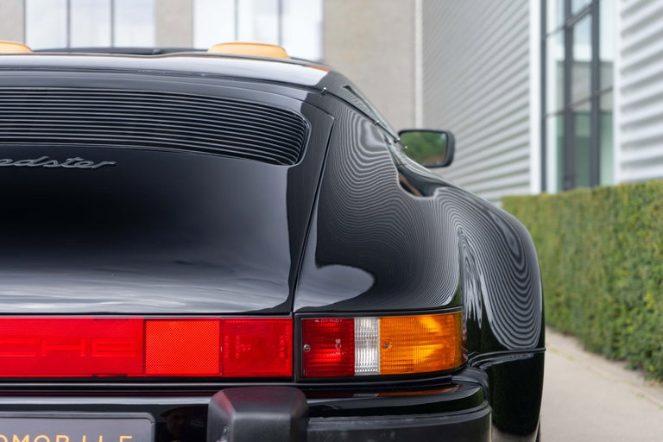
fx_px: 1271
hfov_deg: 29.2
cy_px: 221
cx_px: 332
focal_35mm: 69
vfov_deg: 19.7
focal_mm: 69
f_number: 5.6
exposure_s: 1/50
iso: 100
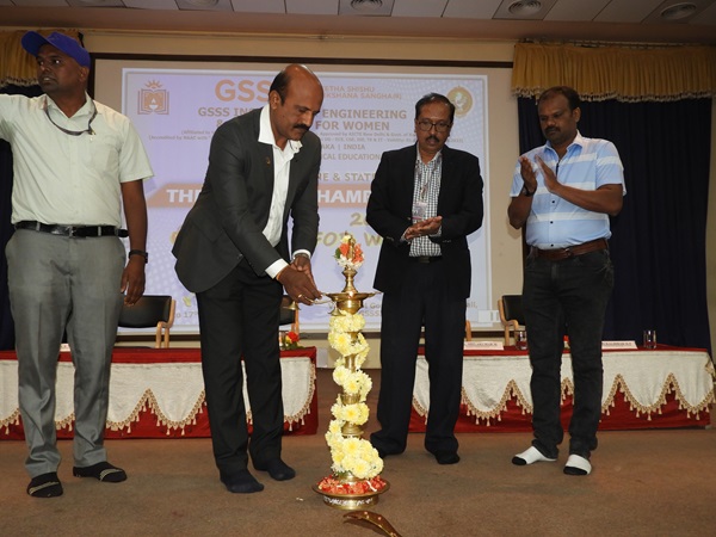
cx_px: 358
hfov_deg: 60.0
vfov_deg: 46.8
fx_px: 621
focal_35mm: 30
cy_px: 268
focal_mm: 5.4
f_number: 3.5
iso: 200
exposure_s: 1/30
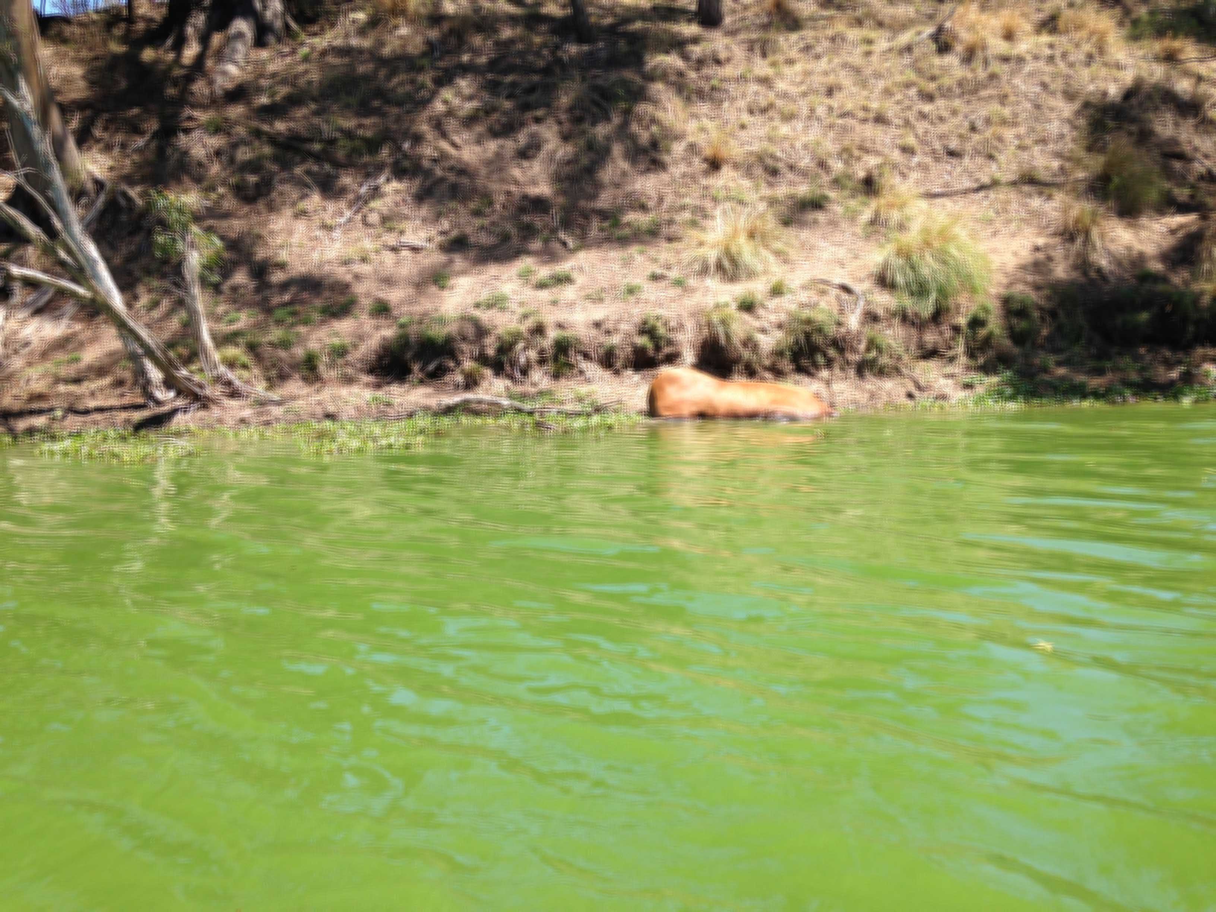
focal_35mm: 33
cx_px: 608
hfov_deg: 55.4
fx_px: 1159
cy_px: 456
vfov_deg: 42.9
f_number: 2.4
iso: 50
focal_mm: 4.12
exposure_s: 1/678
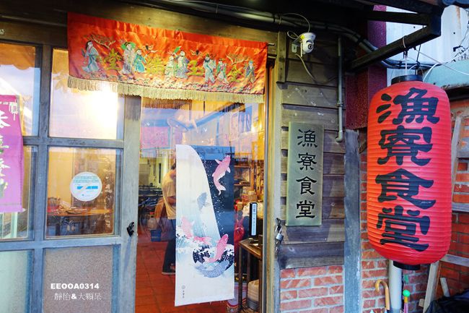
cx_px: 234
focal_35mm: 24
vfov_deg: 53.1
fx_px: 313
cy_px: 156
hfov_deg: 73.8
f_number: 1.8
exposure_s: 1/30
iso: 400
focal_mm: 8.8
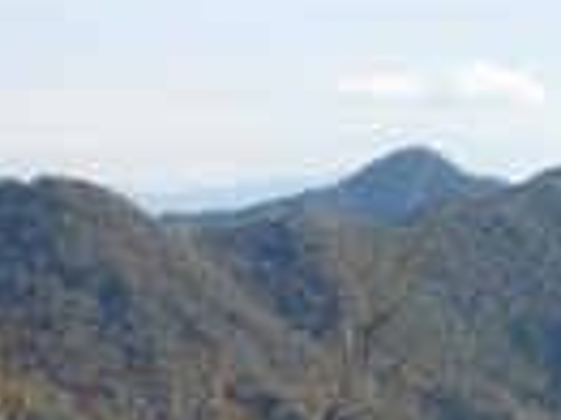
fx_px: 1975
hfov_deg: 16.2
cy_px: 276
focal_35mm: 122
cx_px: 278
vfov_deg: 12.1
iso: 100
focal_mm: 5.7
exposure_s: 1/1000
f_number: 2.9
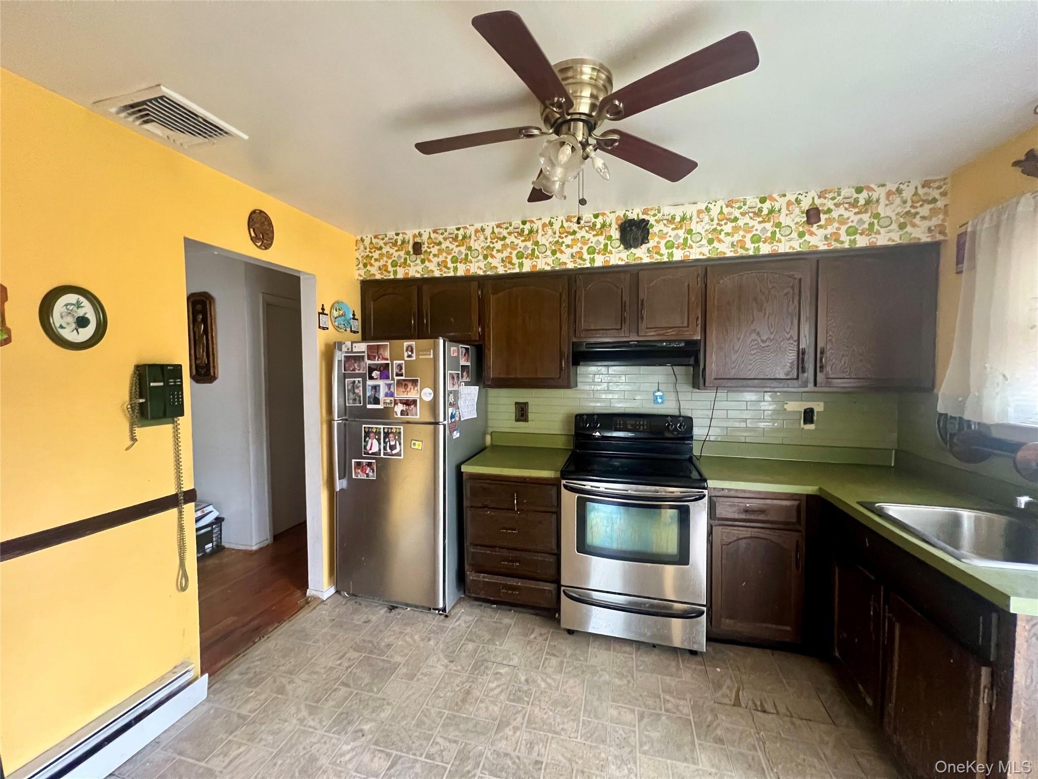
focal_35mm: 13
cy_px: 390
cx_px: 519
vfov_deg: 89.9
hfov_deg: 106.2
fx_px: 390
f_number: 1.8
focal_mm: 1.57
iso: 640
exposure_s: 1/60
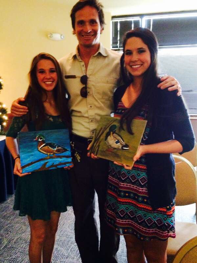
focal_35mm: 30
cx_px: 98
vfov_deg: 60.0
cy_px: 132
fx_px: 228
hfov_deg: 46.8
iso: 640
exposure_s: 1/15
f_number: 2.2
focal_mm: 4.12
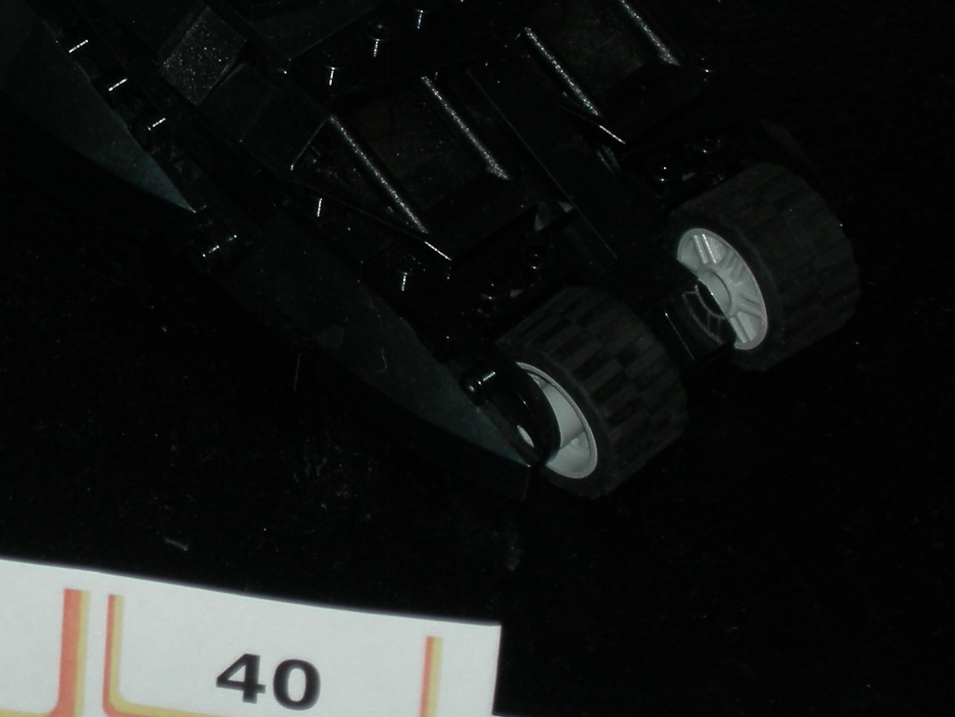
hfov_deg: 8.5
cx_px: 91
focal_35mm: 231
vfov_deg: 6.4
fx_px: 6374
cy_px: 37
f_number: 4.8
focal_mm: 23
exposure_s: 1/120
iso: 64
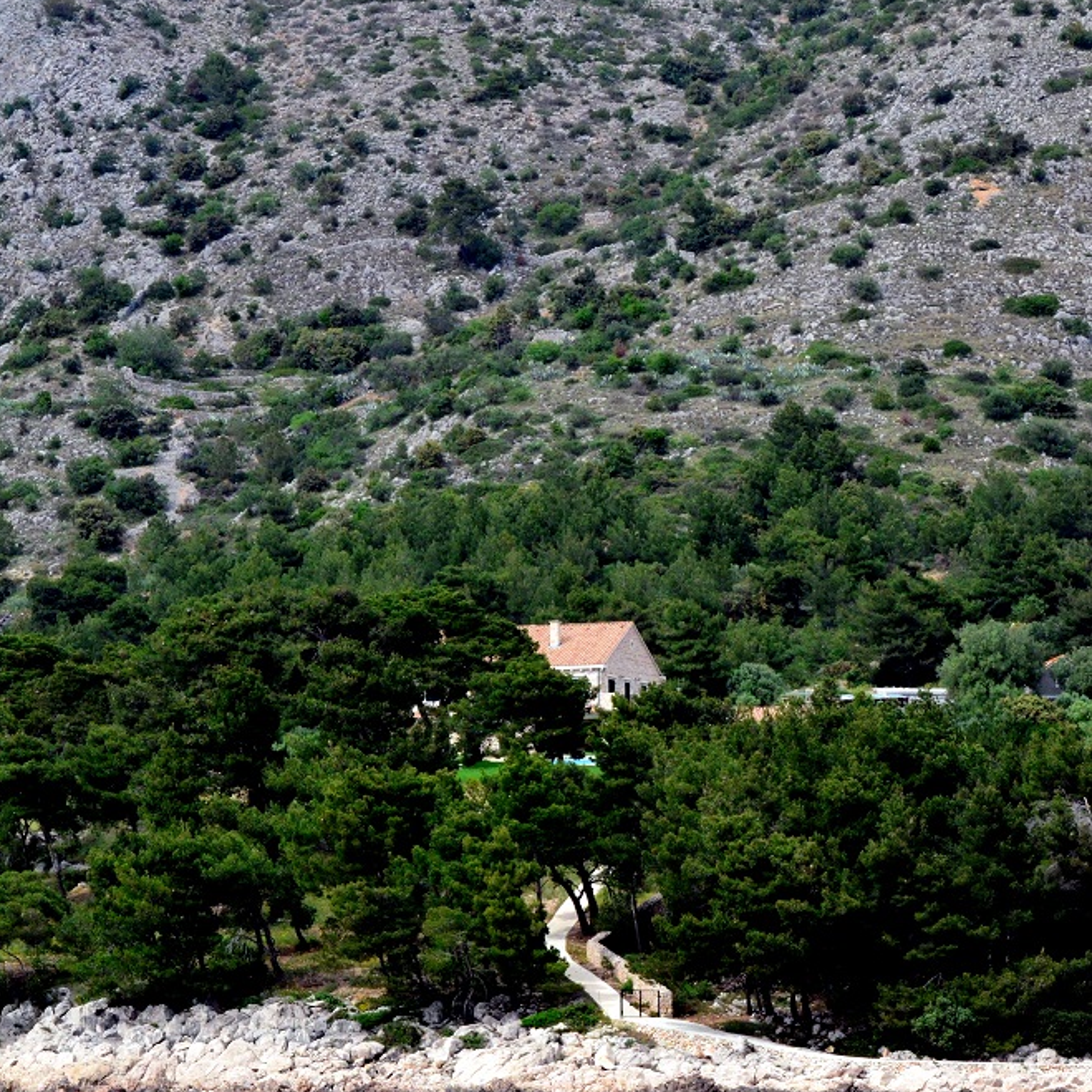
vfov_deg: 12.9
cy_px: 664
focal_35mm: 135
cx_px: 546
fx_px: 4818
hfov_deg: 12.9
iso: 3200
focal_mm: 70
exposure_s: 1/1600
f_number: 14
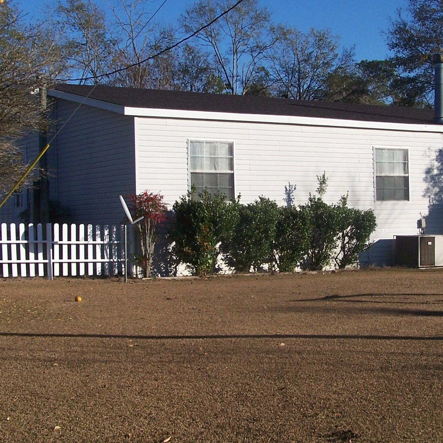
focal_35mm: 64
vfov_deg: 26.9
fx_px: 927
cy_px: 193
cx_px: 302
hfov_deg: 26.7
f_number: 4
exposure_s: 1/800
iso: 80
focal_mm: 6.3
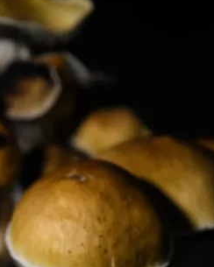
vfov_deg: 10.2
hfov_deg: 7.9
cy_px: 253
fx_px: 1496
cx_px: -169
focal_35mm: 189
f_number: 5.6
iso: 1600
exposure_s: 1/250
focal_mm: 60
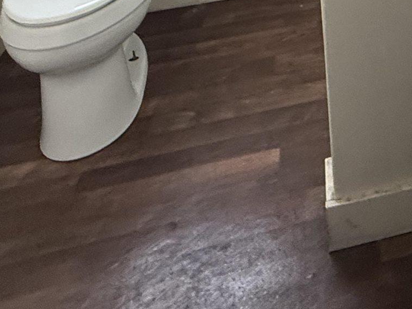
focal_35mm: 57
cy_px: -268
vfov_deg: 18.8
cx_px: 532
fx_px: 678
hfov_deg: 28.1
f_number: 2.2
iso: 320
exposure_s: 1/99
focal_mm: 2.22
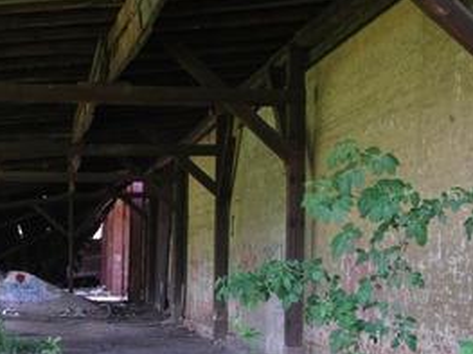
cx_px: 77
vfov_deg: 16.4
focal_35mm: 90
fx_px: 1229
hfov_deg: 21.4
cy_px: 187
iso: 64
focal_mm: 7.8
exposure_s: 1/40
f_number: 2.8
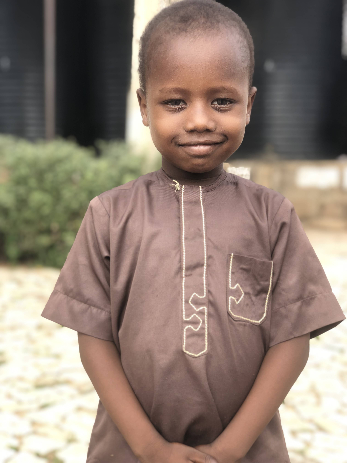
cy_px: 232
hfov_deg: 28.0
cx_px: 174
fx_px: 695
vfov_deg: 36.8
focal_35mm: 52
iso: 16
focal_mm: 6
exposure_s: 1/124
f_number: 2.4
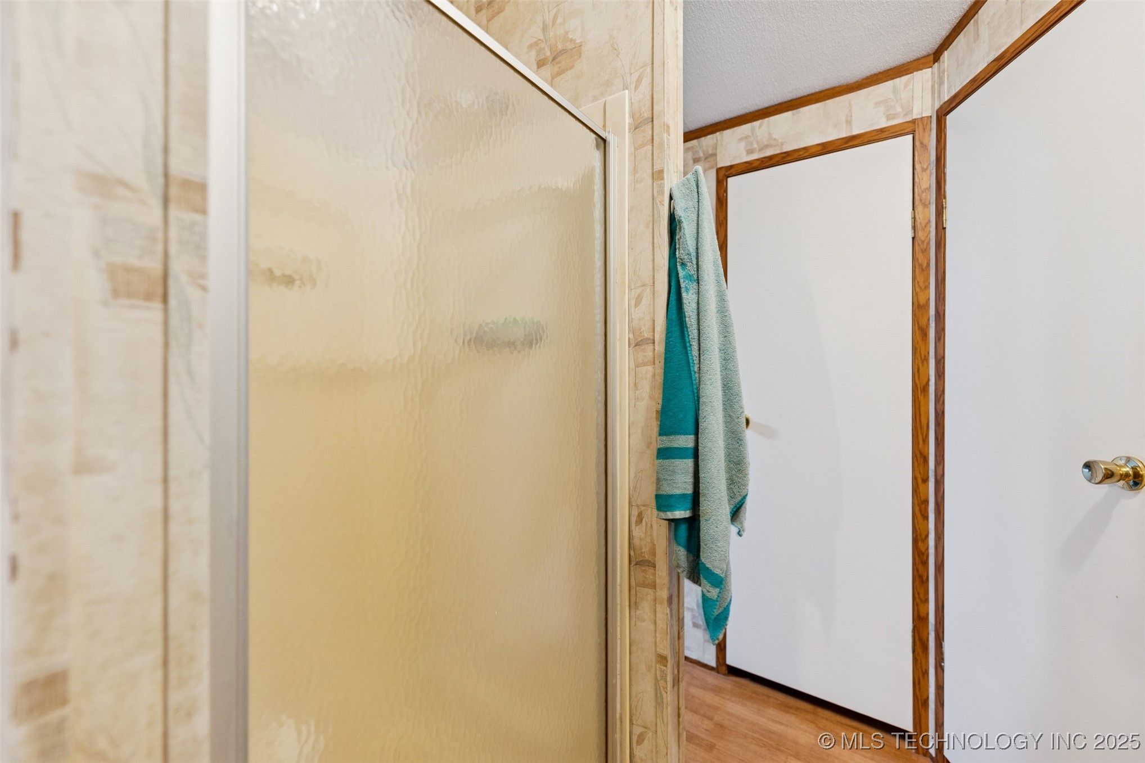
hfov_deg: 104.3
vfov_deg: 81.2
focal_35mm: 14
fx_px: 445
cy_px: 382
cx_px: 572
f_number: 2.8
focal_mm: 14
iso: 400
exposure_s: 1/13
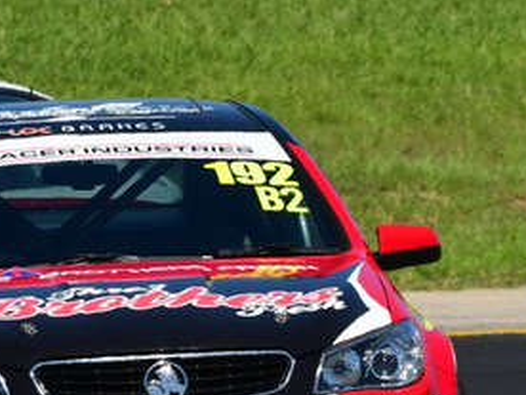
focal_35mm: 1213
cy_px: 202
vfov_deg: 1.2
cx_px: 0
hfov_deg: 1.6
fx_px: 18432
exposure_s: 1/640
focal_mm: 290
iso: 320
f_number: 11
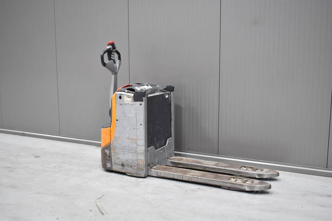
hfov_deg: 47.9
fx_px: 373
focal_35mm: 40
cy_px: 110
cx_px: 166
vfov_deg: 33.0
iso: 1600
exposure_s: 1/60
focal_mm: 27
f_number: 4.5
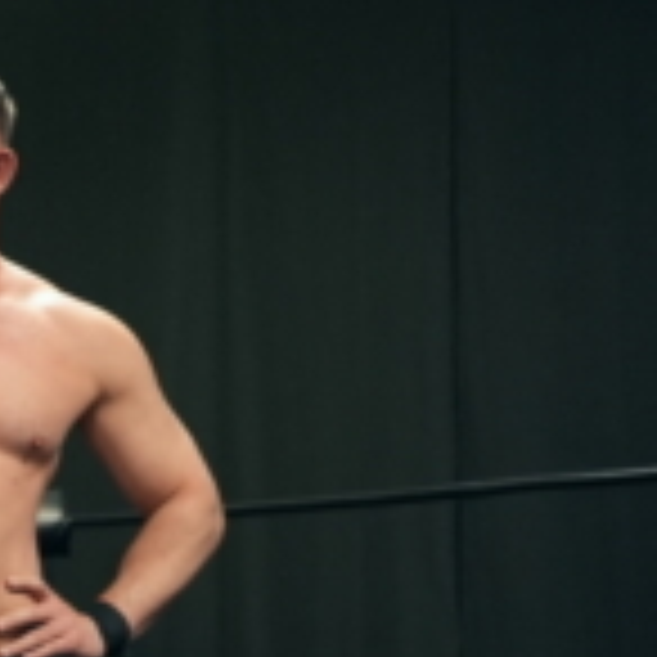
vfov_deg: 16.8
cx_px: -441
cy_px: 603
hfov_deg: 15.2
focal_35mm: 102
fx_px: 2190
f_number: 2.8
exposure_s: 1/125
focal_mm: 35
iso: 4000
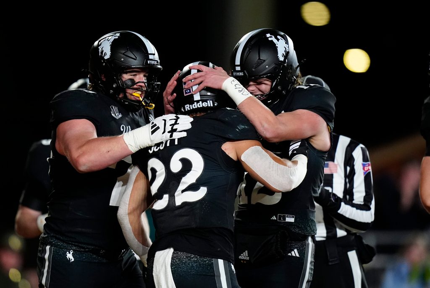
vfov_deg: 2.3
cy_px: 144
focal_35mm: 600
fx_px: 7174
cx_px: 215
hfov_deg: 3.4
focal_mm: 400
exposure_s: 1/1250
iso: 4000
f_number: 2.8
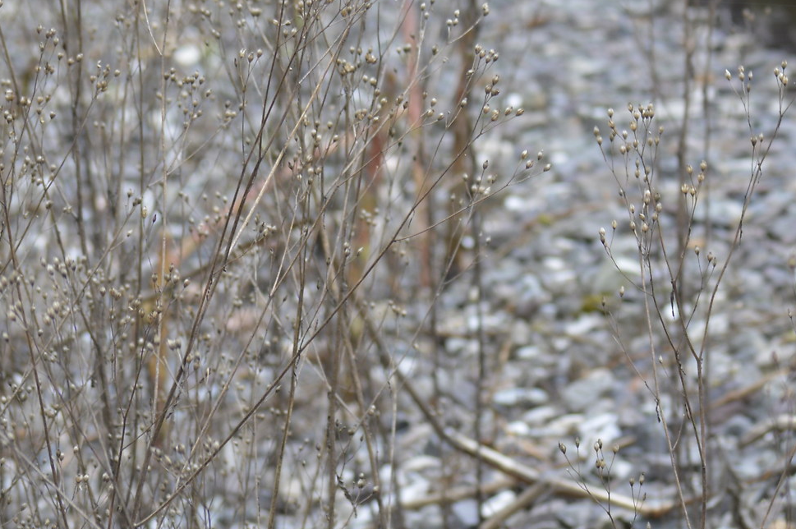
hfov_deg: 10.0
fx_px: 4511
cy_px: -111
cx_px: 800
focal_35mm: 204
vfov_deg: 6.7
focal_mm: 55
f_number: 5.6
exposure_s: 1/125
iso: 125
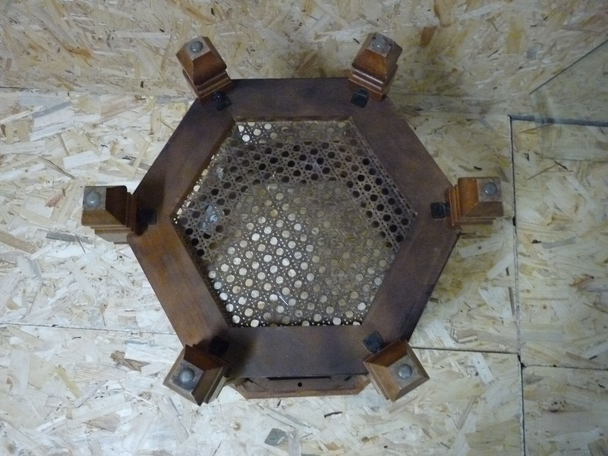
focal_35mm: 27
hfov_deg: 65.3
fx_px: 474
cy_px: 228
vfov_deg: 51.4
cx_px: 304
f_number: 2.8
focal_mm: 4.8
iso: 800
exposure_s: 1/15
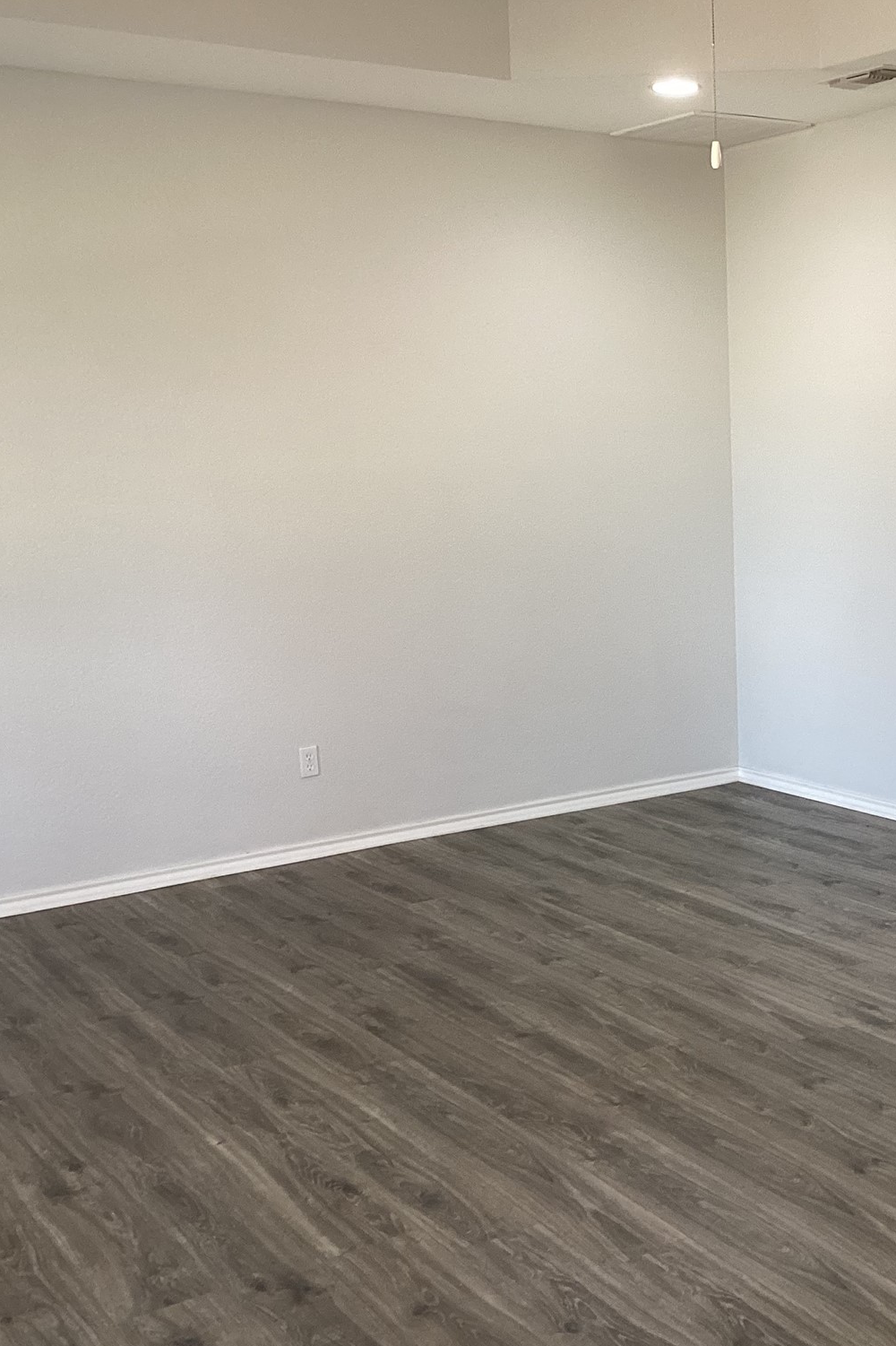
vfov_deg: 44.5
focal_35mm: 44
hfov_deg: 29.7
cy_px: 671
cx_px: 743
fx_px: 1643
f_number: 2.4
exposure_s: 1/50
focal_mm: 3.3
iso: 100
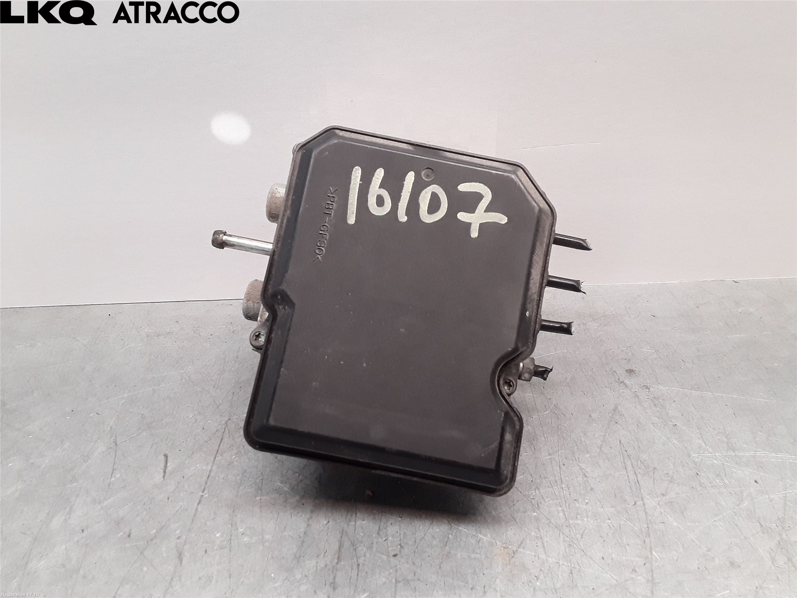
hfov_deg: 63.4
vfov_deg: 49.7
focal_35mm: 28
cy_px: 299
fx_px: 645
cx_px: 398
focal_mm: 2.91
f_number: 1.9
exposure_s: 1/100
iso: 100
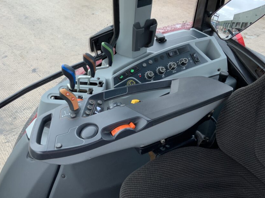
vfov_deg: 39.6
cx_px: 121
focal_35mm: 36
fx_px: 276
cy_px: 106
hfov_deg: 51.3
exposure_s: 1/122
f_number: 1.8
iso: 20
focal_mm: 3
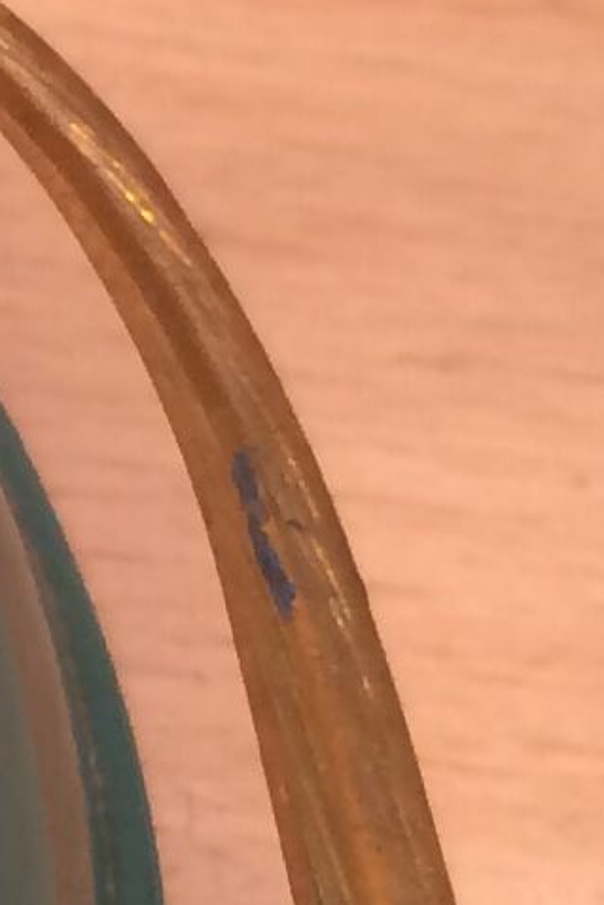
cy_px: 413
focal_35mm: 206
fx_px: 5180
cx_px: -1462
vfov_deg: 10.0
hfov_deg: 6.0
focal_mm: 4.15
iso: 100
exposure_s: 1/33
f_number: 2.2
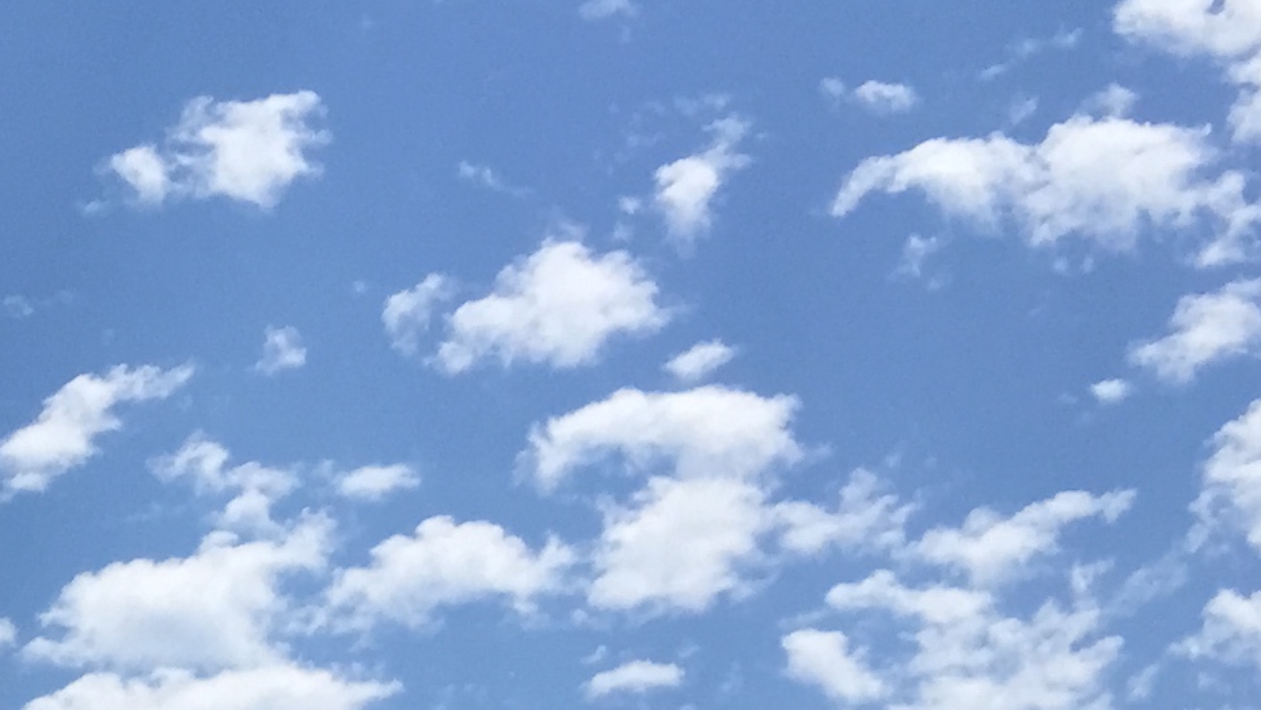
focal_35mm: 111
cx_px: -656
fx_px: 3712
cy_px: 1439
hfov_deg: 17.3
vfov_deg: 10.1
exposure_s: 1/4950
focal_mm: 4.15
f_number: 2.2
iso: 32
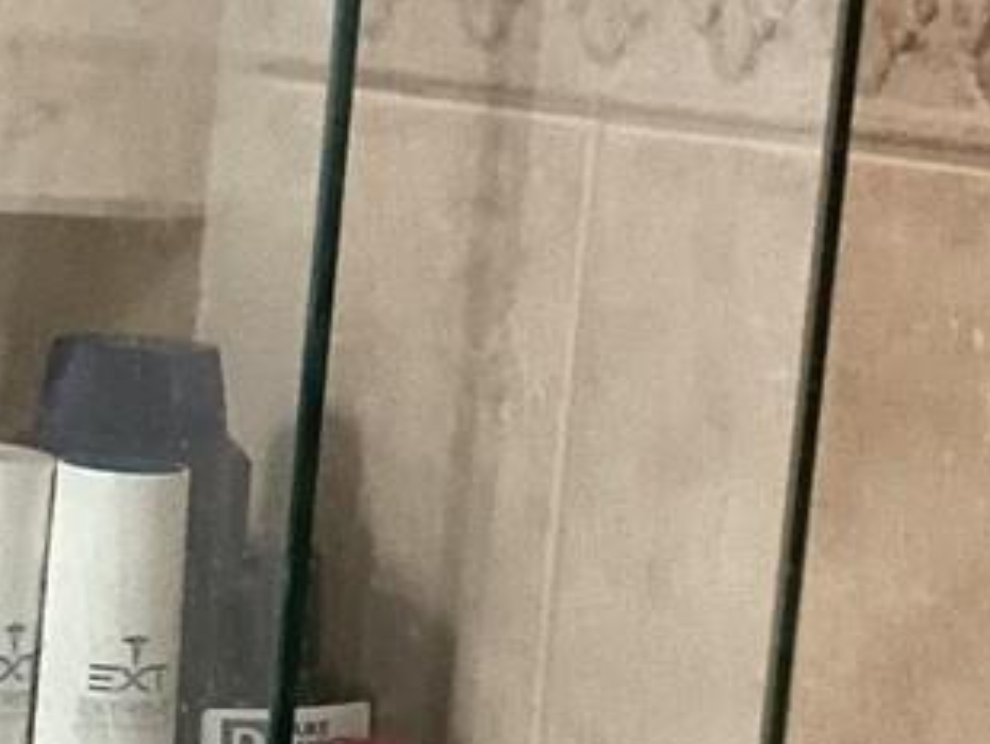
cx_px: 651
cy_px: 789
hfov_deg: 12.3
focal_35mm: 160
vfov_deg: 9.2
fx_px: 4579
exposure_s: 1/60
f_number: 2.4
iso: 200
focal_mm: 3.3
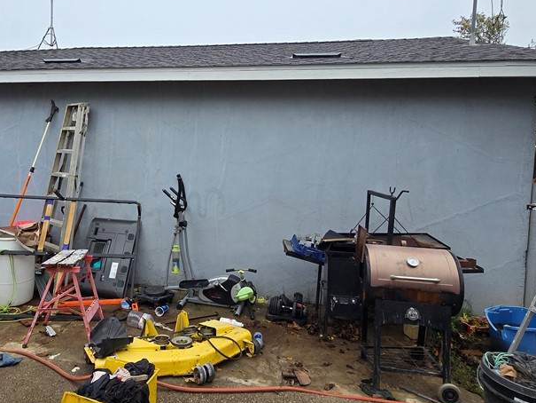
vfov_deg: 60.8
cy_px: 170
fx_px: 341
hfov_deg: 75.4
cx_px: 212
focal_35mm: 22
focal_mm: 2.2
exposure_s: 1/719
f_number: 2.2
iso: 125
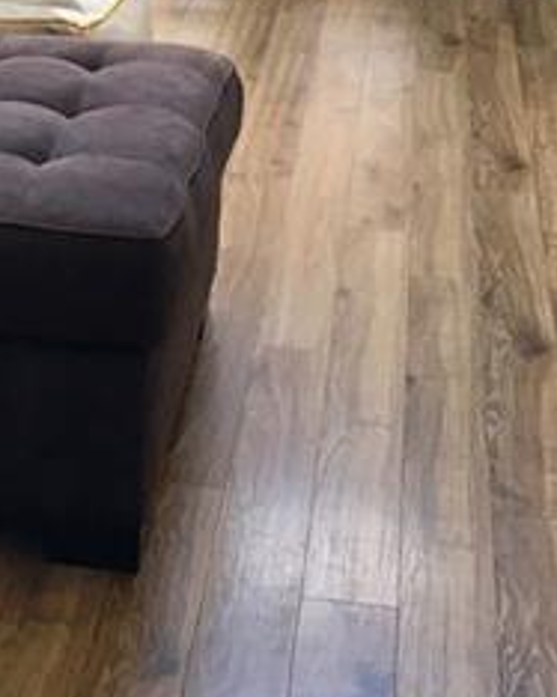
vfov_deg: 18.7
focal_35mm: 93
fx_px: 1918
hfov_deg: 16.4
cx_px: 89
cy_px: -280
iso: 50
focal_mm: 4.15
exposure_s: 1/30
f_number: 2.2
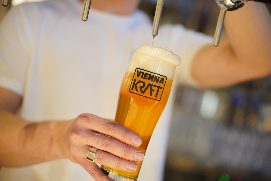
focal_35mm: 55
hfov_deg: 36.2
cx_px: 136
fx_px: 414
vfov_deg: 24.6
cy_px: 90
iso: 800
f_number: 2
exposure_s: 1/100
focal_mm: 55
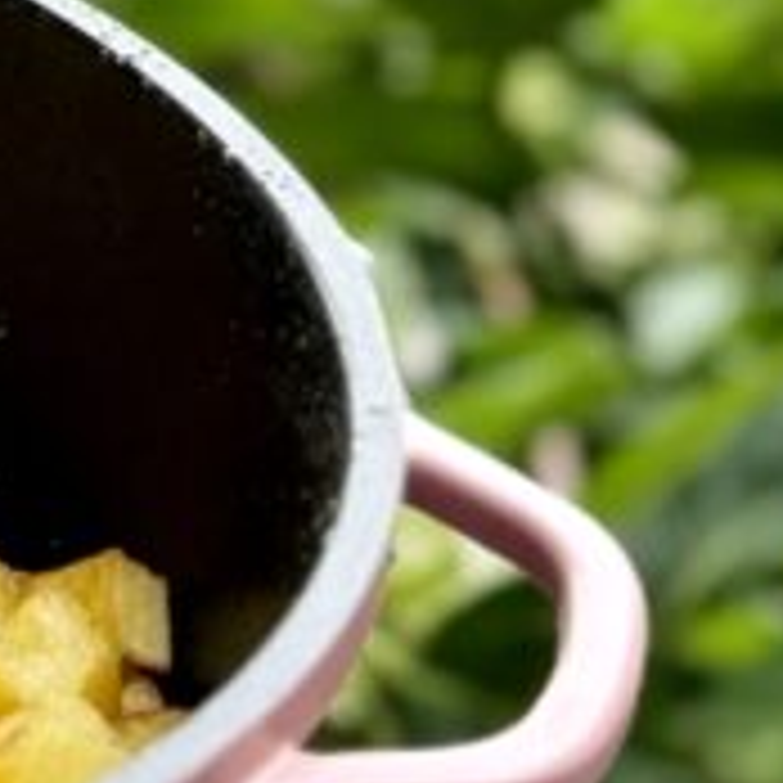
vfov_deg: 7.4
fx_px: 5988
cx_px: -1174
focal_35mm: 234
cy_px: -328
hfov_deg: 7.0
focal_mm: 6.76
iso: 64
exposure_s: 1/122
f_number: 1.78
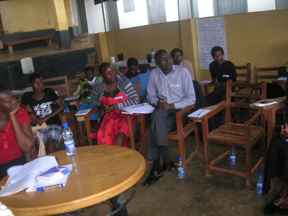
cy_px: 109
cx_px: 145
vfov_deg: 40.7
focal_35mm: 35
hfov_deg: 52.6
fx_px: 291
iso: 87
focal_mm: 5.7
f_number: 2.9
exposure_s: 1/60.1
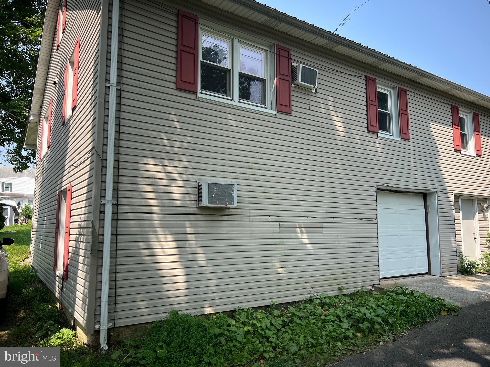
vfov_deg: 53.1
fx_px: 368
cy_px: 184
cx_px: 245
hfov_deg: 67.3
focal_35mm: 26
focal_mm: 5.7
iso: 50
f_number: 1.5
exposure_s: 1/1058
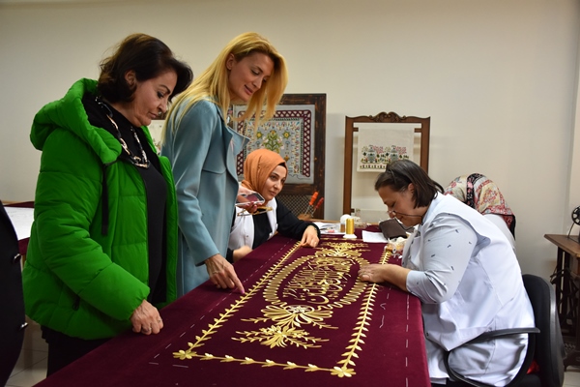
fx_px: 556
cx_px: 290
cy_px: 194
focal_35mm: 34
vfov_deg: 38.4
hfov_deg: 55.1
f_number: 4
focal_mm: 23
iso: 800
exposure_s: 1/60
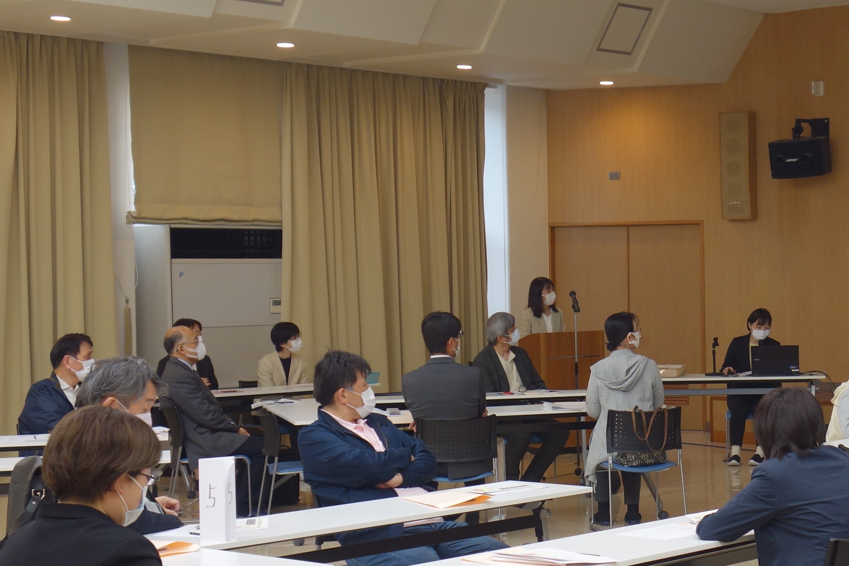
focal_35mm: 77
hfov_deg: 25.4
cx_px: 786
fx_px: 1816
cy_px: 291
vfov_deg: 17.7
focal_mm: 12.48
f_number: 2.8
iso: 160
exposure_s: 1/40
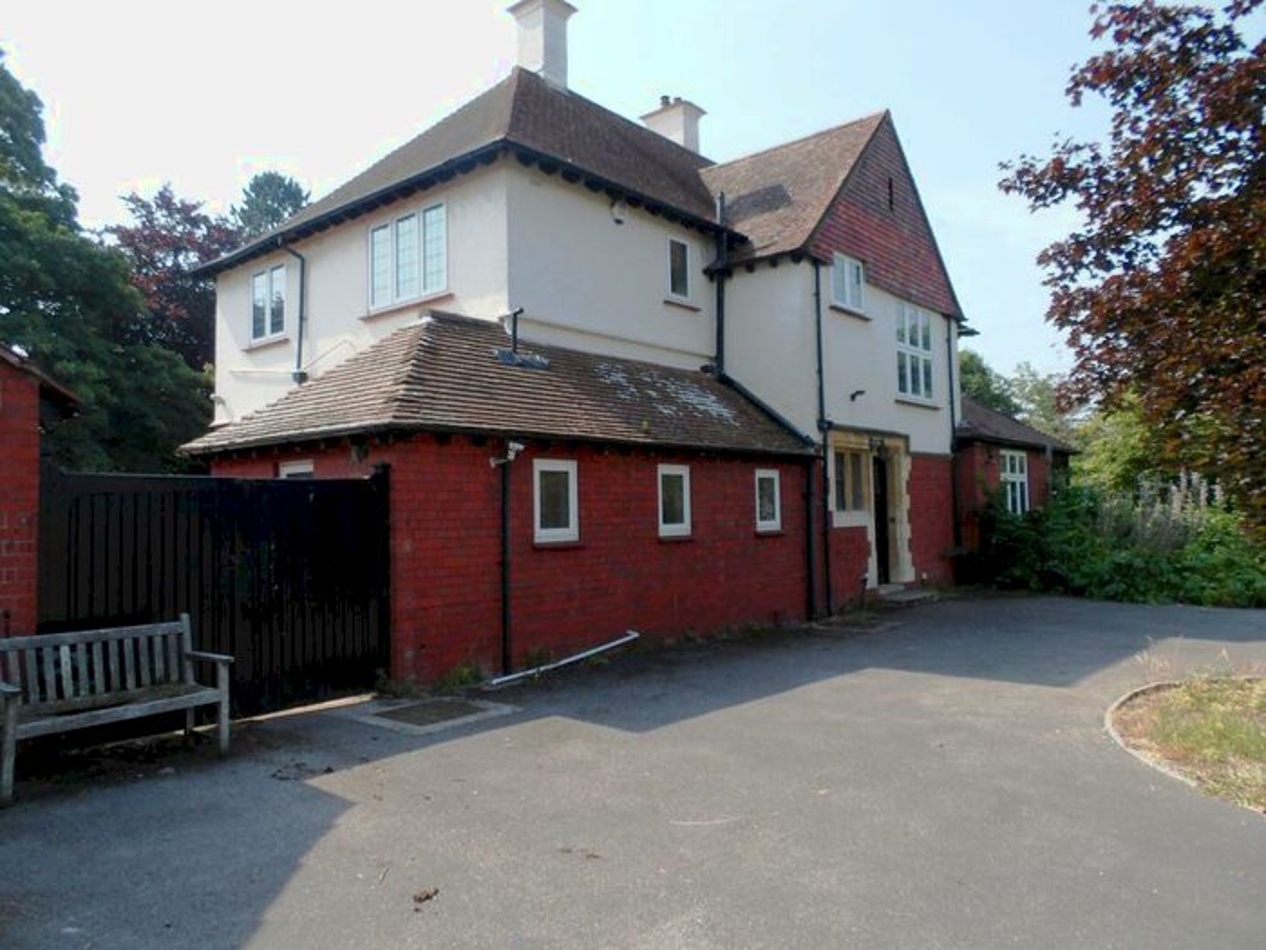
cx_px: 633
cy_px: 475
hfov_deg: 71.6
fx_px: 878
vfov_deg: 56.8
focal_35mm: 24
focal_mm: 4.3
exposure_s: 1/657
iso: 100
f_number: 2.9
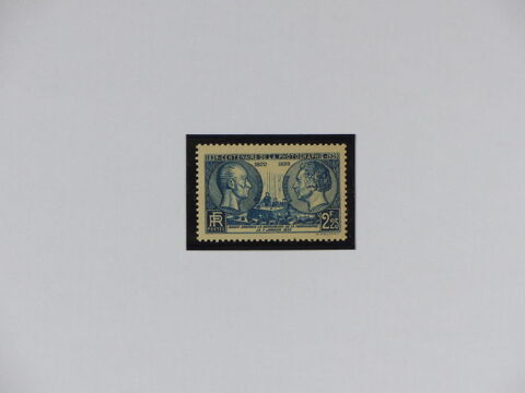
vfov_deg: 12.8
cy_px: 196
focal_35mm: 116
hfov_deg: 17.0
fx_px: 1759
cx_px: 262
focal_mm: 20.9
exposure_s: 1/60
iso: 200
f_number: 3.2
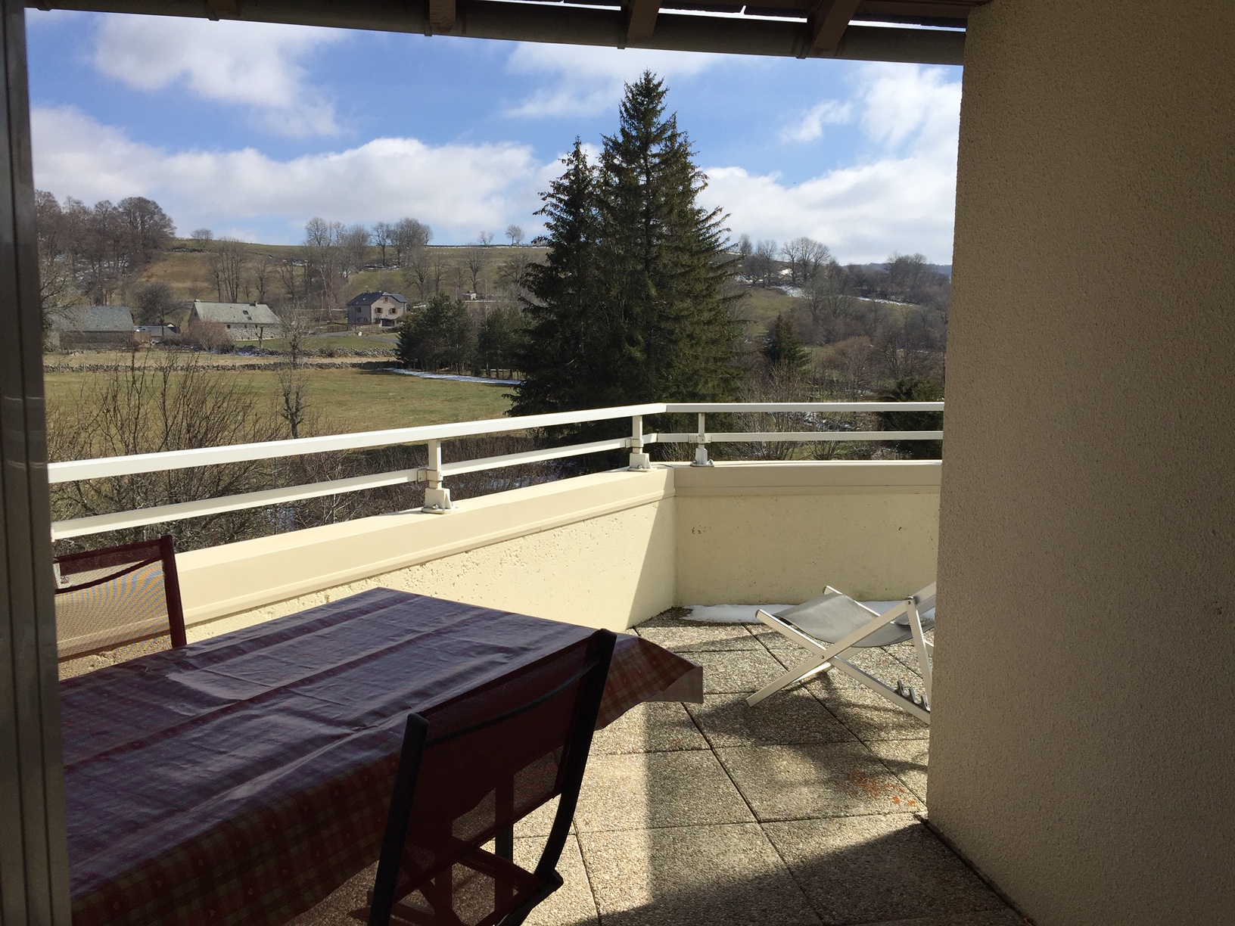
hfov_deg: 61.7
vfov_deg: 48.2
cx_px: 618
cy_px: 463
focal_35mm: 29
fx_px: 1035
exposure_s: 1/3049
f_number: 2.2
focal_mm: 4.15
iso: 32
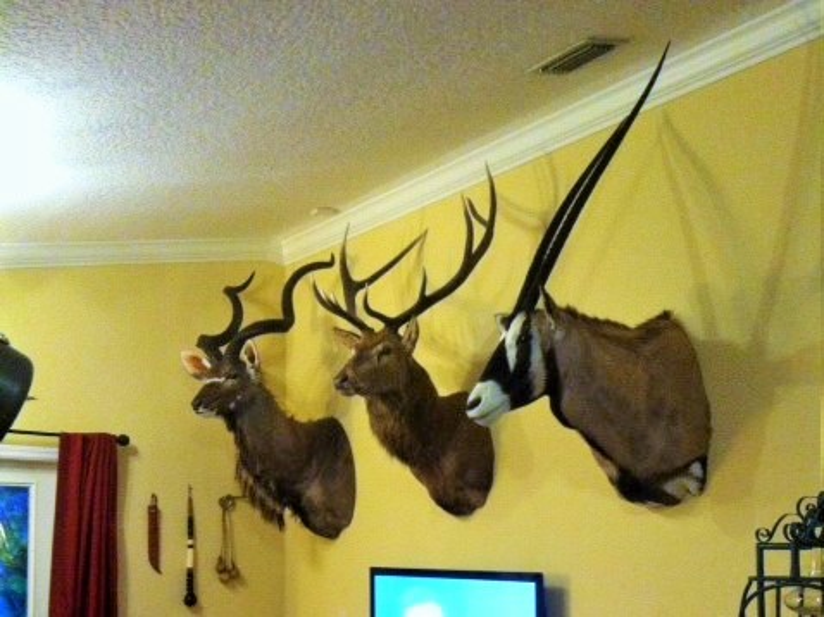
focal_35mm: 35
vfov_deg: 40.7
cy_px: 308
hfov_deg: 52.6
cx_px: 412
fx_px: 833
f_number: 2.8
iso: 400
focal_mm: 3.85
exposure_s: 1/15
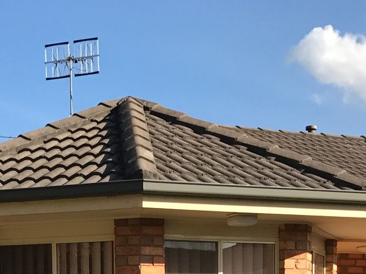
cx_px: 135
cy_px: 440
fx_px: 1025
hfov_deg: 20.2
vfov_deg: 14.0
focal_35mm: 97
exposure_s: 1/1473
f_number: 1.8
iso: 20
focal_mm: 3.99
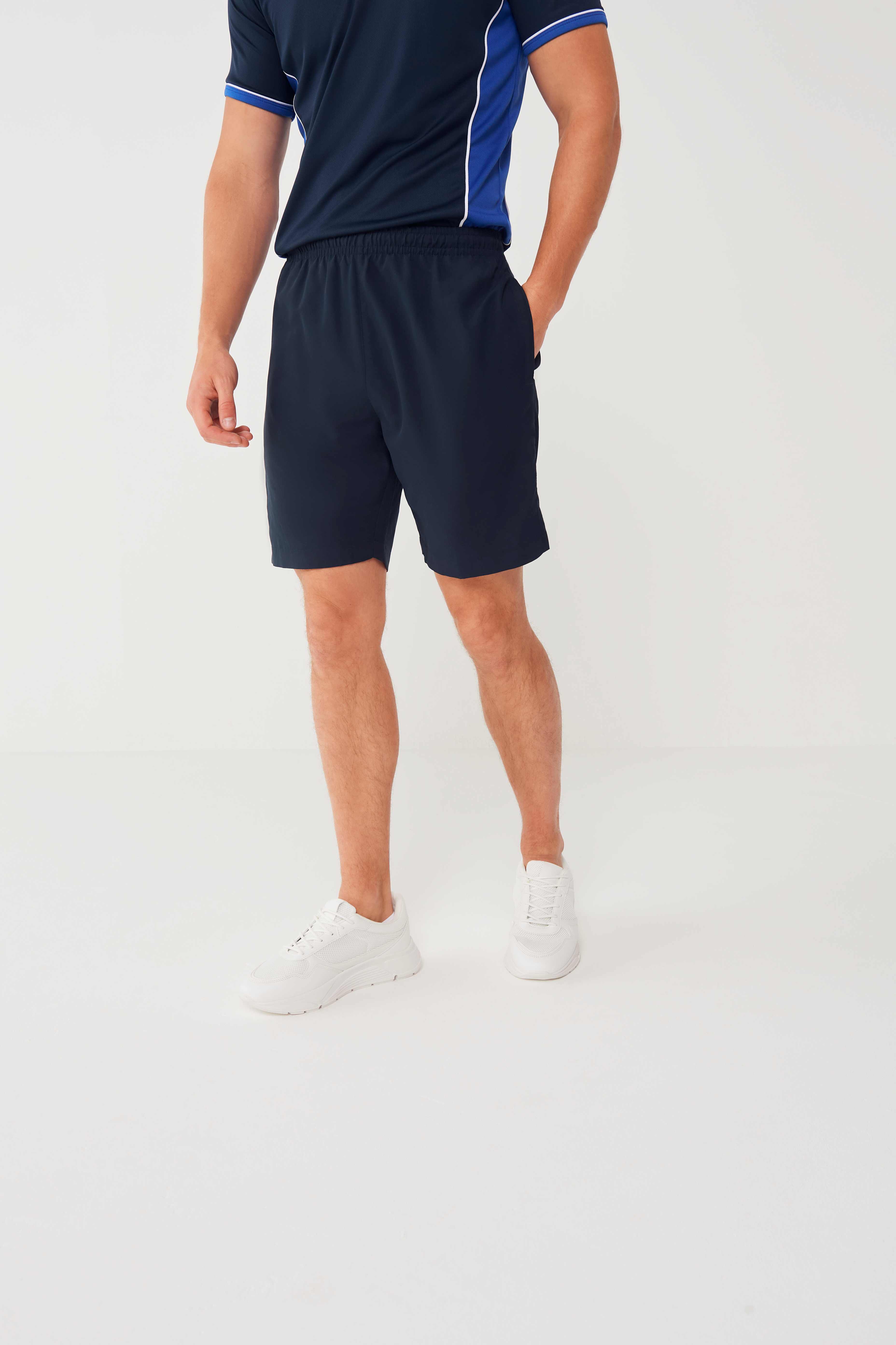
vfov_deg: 54.4
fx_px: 1307
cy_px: 672
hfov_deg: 37.9
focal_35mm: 35
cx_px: 448
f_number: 8
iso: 320
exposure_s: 1/200
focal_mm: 35
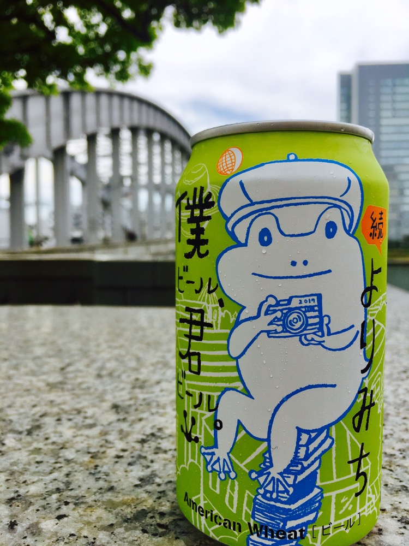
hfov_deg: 48.2
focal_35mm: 29
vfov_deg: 61.7
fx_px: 457
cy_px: 273
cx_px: 204
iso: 25
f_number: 2.2
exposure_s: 1/874
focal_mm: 4.15
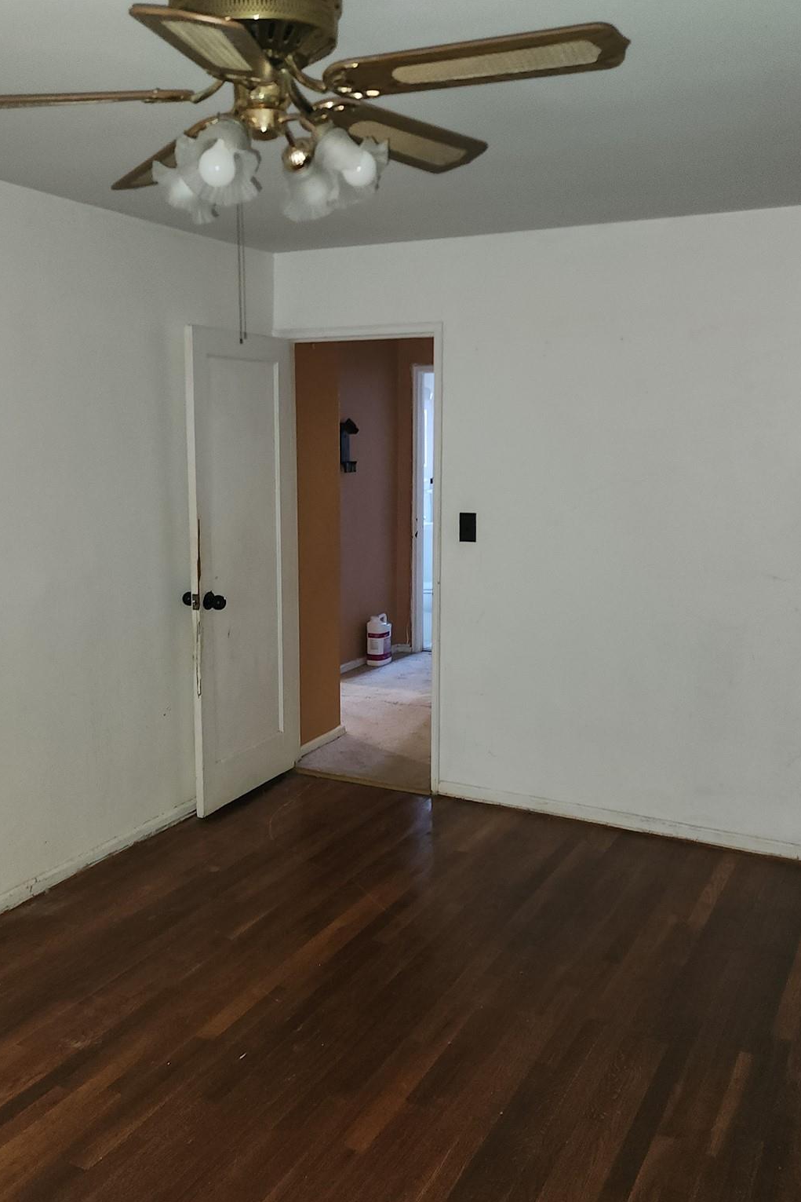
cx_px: 359
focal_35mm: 32
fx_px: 1068
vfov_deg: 58.7
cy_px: 601
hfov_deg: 41.1
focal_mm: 5.4
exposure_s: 1/10
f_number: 1.8
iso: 125
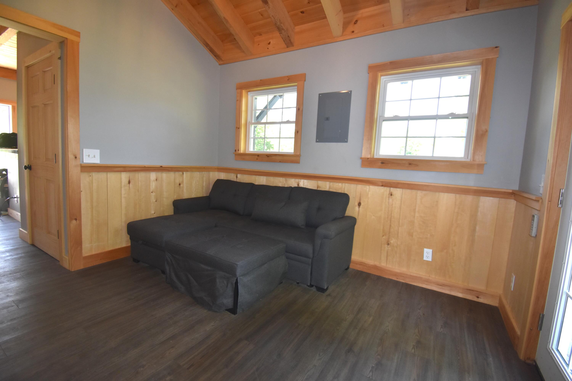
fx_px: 238
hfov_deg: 100.4
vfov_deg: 77.3
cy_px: 190
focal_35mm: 15
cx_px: 286
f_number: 5
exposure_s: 1/100
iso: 800
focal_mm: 10
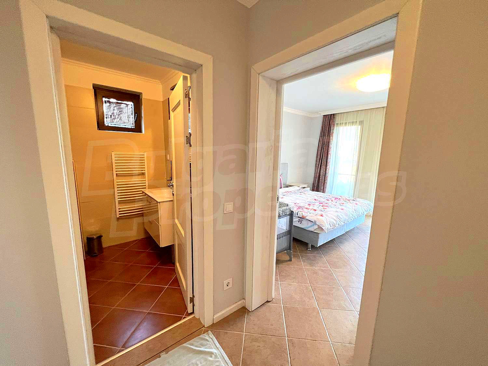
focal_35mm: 13
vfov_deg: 89.9
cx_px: 244
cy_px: 183
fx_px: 183
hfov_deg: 106.2
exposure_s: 1/50
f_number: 1.8
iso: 250
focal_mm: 1.57
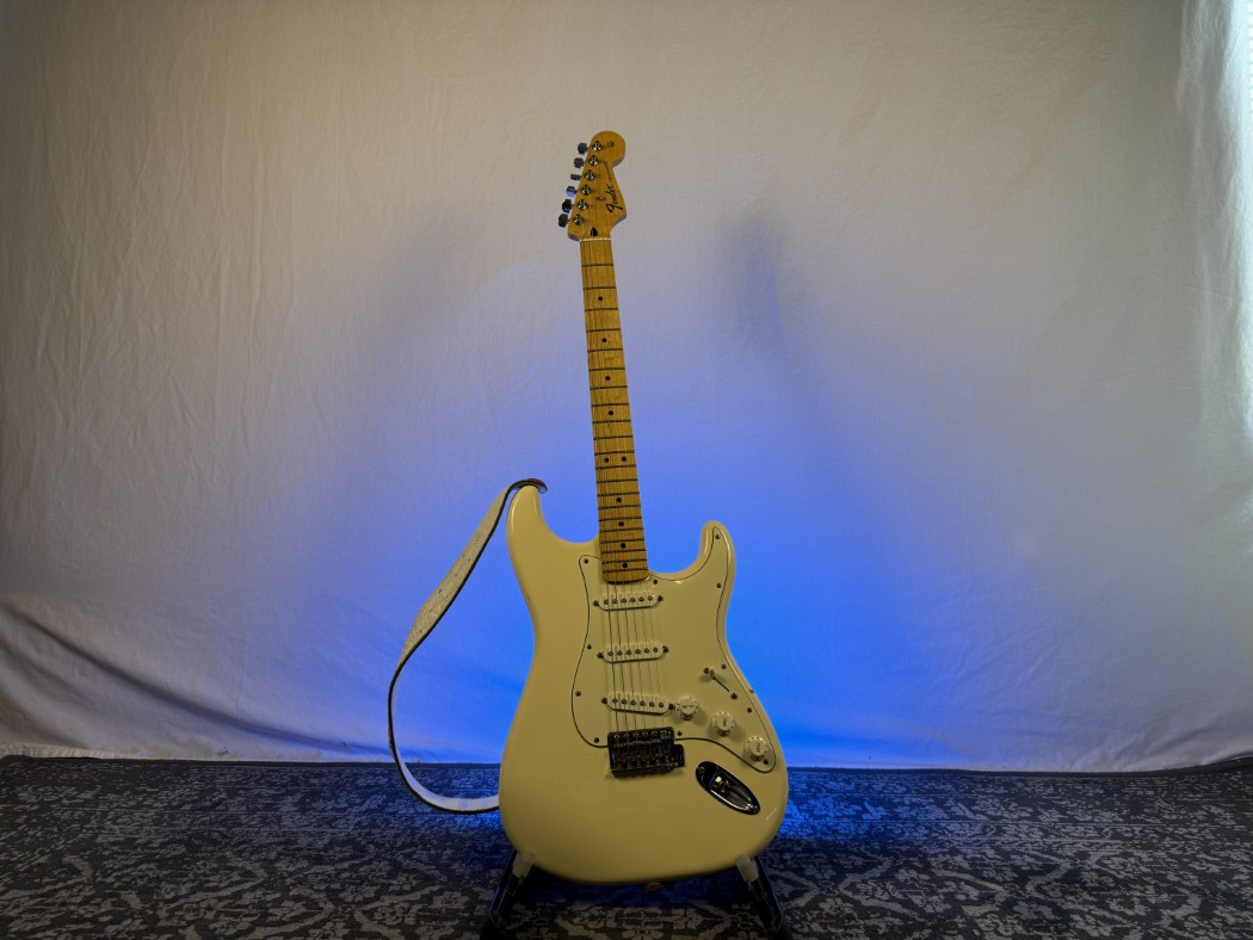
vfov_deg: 56.8
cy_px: 470
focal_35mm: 24
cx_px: 626
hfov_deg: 71.6
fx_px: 869
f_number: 1.78
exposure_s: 1/120
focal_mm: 6.76
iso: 64
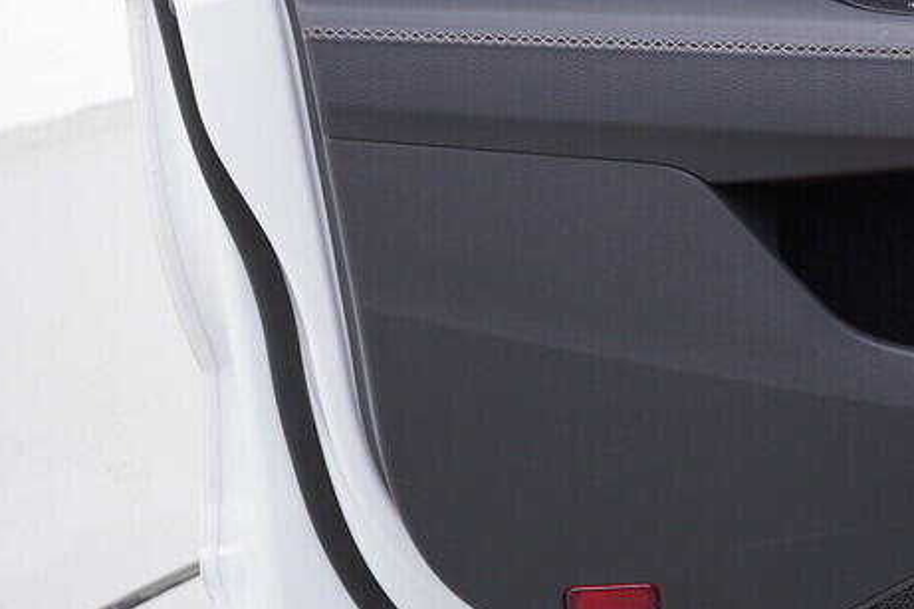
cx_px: 857
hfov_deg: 24.5
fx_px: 2030
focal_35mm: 80
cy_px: -9
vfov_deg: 16.7
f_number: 3.2
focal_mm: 24
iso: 125
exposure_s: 1/50
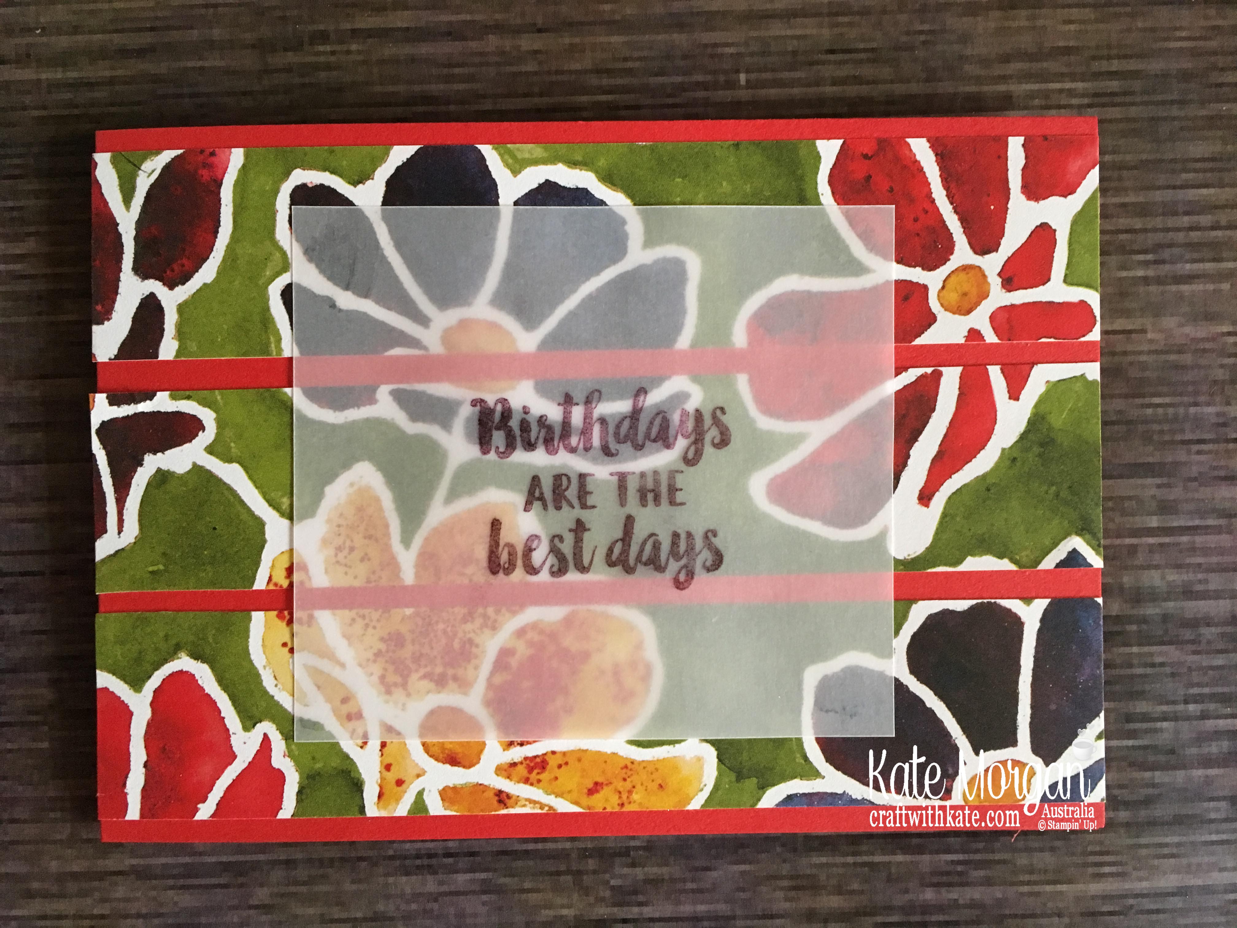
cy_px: 464
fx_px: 1036
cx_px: 618
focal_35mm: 29
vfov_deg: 48.2
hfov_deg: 61.7
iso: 200
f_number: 2.2
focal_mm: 4.15
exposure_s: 1/20
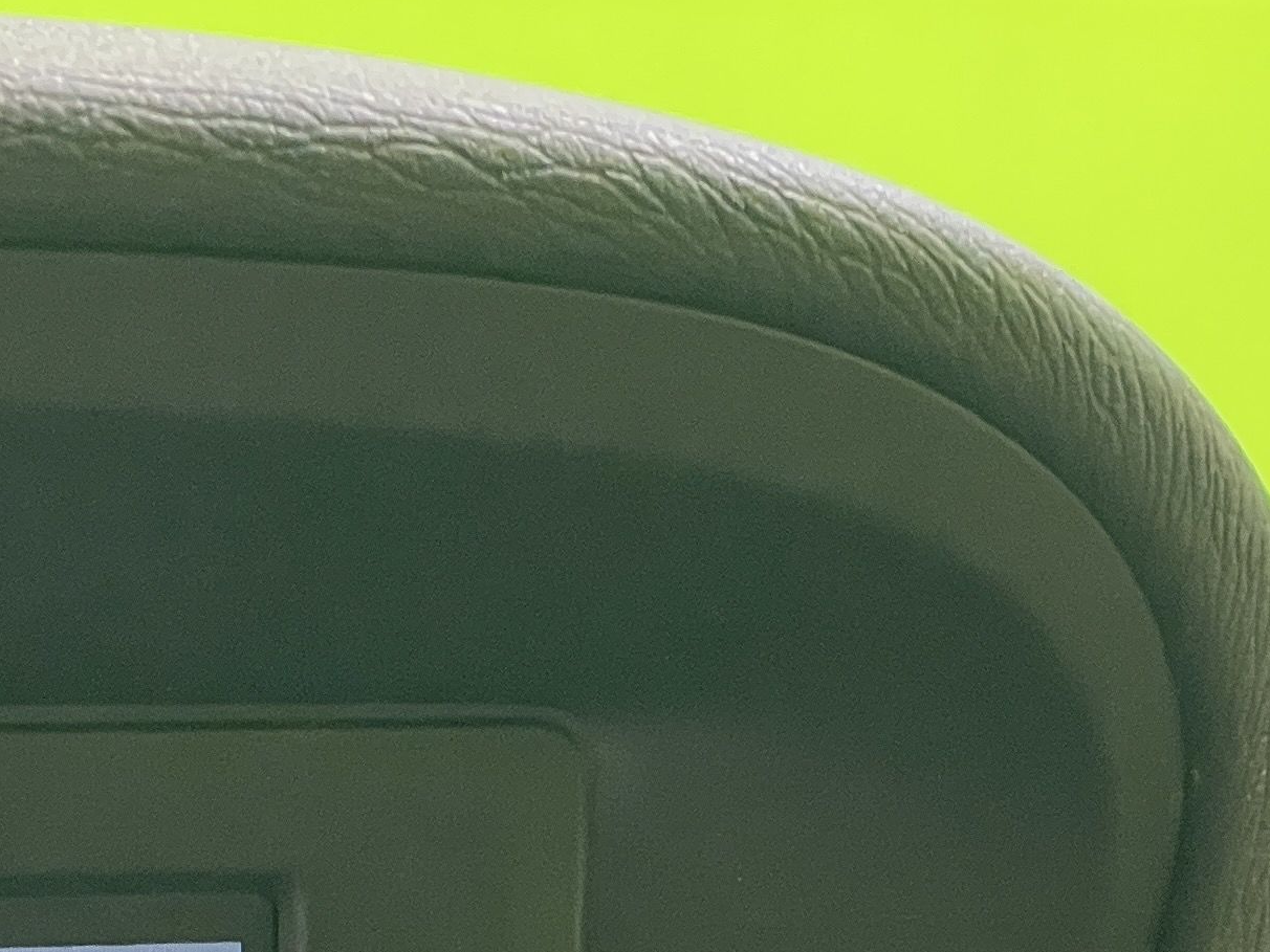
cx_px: -555
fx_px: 6347
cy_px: 1361
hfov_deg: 11.0
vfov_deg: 8.4
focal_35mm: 173
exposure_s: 1/50
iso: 500
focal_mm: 6
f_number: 2
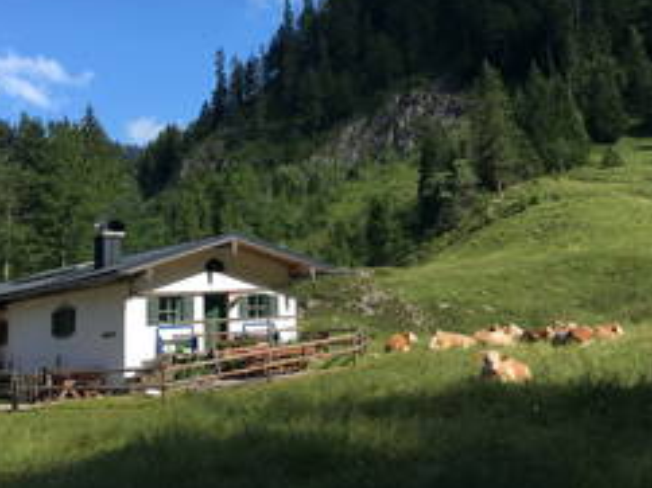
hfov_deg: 39.7
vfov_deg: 29.4
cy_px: 89
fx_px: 903
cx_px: 353
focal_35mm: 48
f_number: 2.2
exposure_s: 1/1261
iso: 25
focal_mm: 4.15
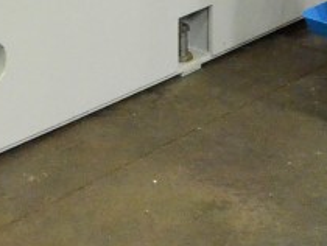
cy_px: -313
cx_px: 27
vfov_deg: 9.1
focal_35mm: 149
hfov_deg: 13.1
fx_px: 1409
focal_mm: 20
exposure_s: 1/200
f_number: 7.1
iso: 6400
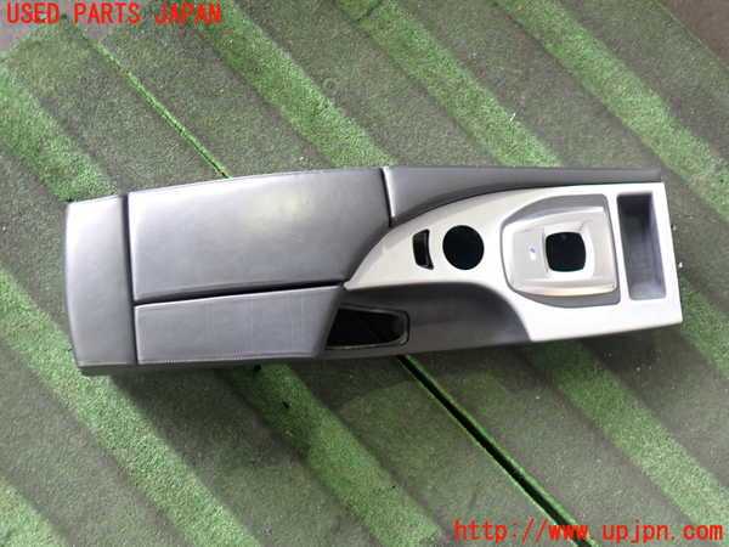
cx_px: 364
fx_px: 632
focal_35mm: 30
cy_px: 274
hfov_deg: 60.0
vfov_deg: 46.8
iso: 250
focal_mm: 5.4
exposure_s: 1/30
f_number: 2.3
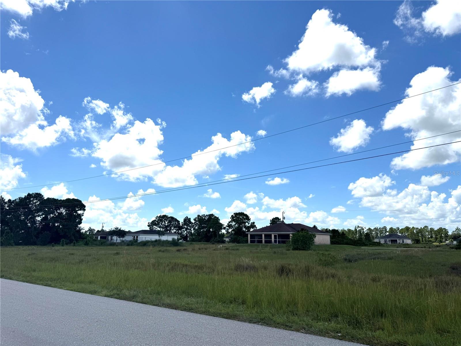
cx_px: 230
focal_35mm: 24
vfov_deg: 56.8
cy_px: 173
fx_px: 320
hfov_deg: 71.6
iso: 80
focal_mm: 6.76
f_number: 1.78
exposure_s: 1/12346
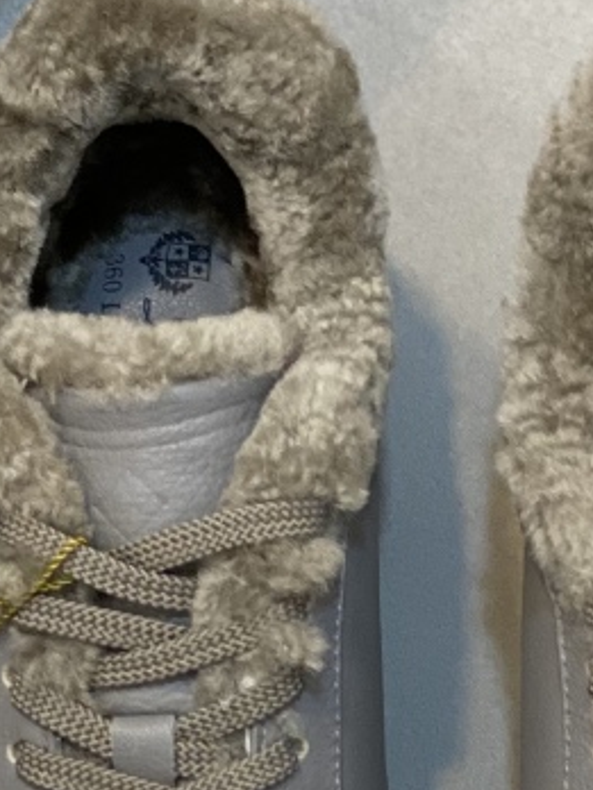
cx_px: 334
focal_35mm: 215
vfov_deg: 9.1
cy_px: 854
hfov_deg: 6.9
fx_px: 4911
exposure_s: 1/100
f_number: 2
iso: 200
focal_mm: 6
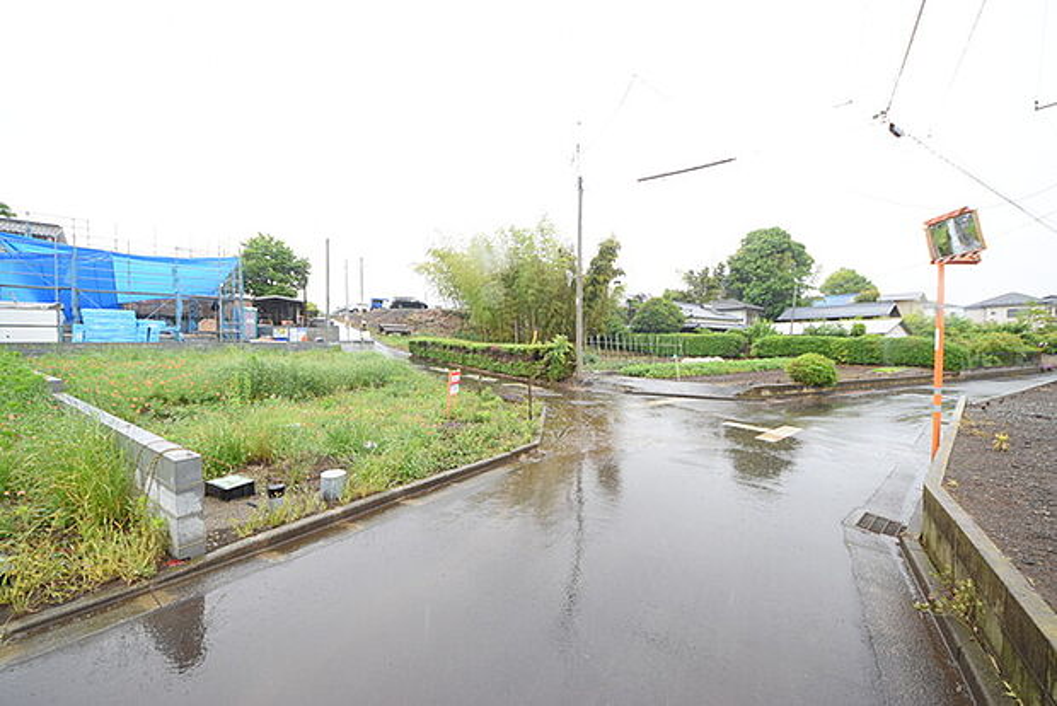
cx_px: 528
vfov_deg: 90.1
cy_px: 353
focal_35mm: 12
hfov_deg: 112.6
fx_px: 352
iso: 400
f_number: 6.3
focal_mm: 8
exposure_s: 1/160
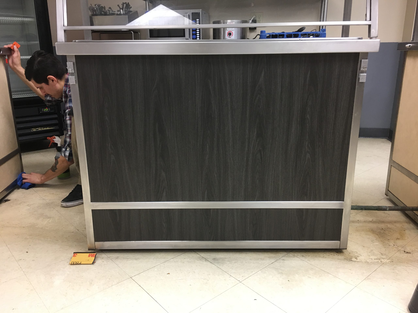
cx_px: 209
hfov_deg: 61.7
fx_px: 350
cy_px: 156
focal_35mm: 29
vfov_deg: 48.2
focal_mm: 4.15
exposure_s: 1/15
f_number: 2.2
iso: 40
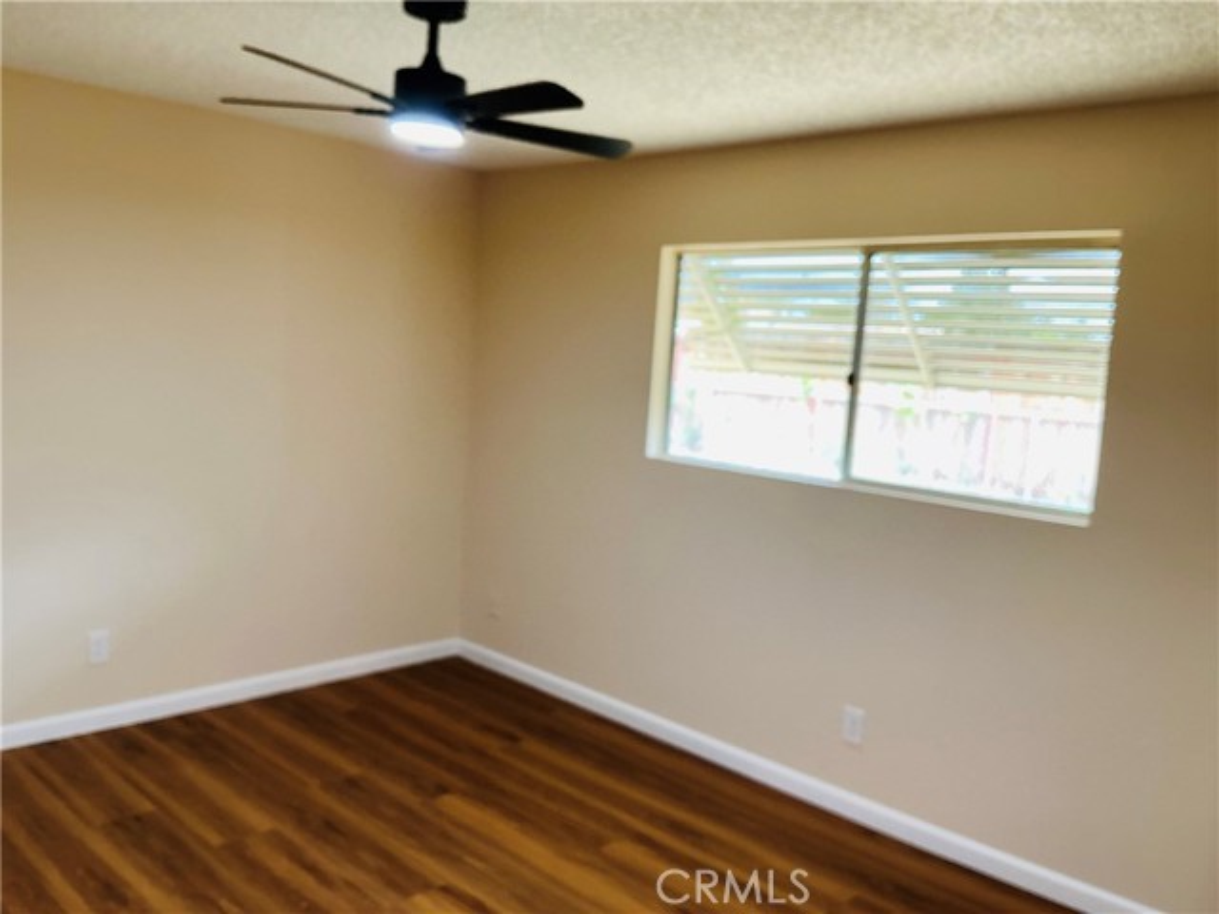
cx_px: 610
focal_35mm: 29
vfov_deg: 48.2
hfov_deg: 61.7
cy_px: 457
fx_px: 1021
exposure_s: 1/60
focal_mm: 3
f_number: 1.8
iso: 125
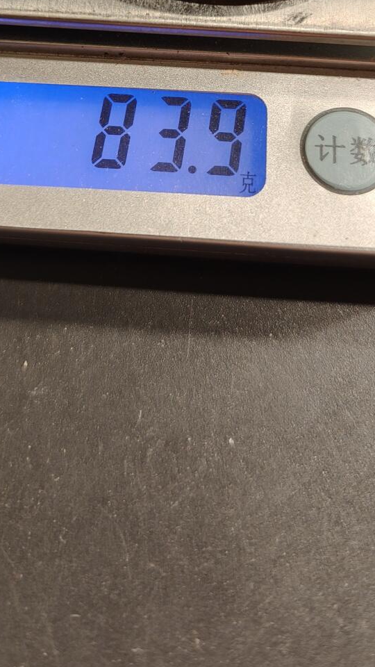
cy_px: 65
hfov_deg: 25.4
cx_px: 161
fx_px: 831
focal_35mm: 47
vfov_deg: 40.4
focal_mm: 6.06
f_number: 1.6
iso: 100
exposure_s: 1/100
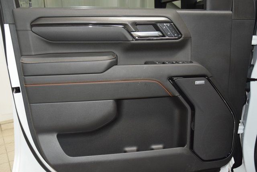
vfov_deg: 36.9
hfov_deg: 53.1
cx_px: 128
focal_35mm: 36
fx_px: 257
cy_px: 86
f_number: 3.8
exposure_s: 1/60
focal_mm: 24
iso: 1600
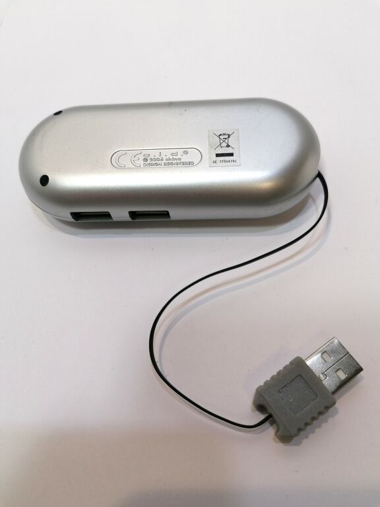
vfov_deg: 65.3
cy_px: 254
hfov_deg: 51.4
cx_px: 190
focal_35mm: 27
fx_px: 395
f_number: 1.8
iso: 50
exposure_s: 1/100
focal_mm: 4.75
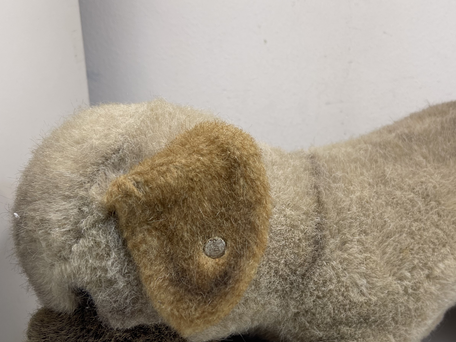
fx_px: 553
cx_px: 287
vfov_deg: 34.1
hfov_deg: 44.4
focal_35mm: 42
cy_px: 225
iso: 32
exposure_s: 1/149
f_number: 1.6
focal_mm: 5.1
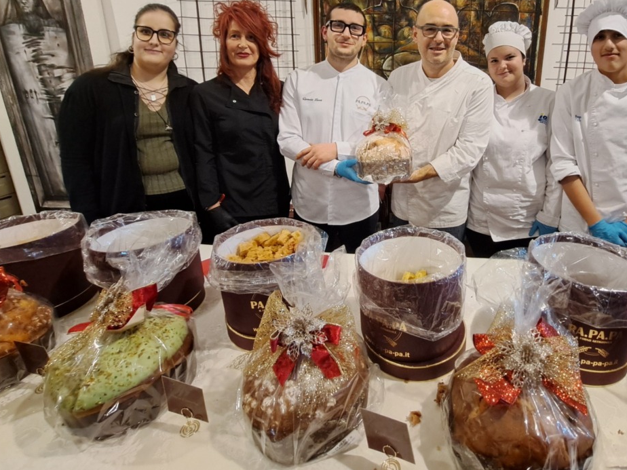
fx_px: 326
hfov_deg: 84.9
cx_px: 414
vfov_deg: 69.7
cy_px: 159
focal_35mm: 18
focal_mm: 1.74
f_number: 2.2
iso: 320
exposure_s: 1/25
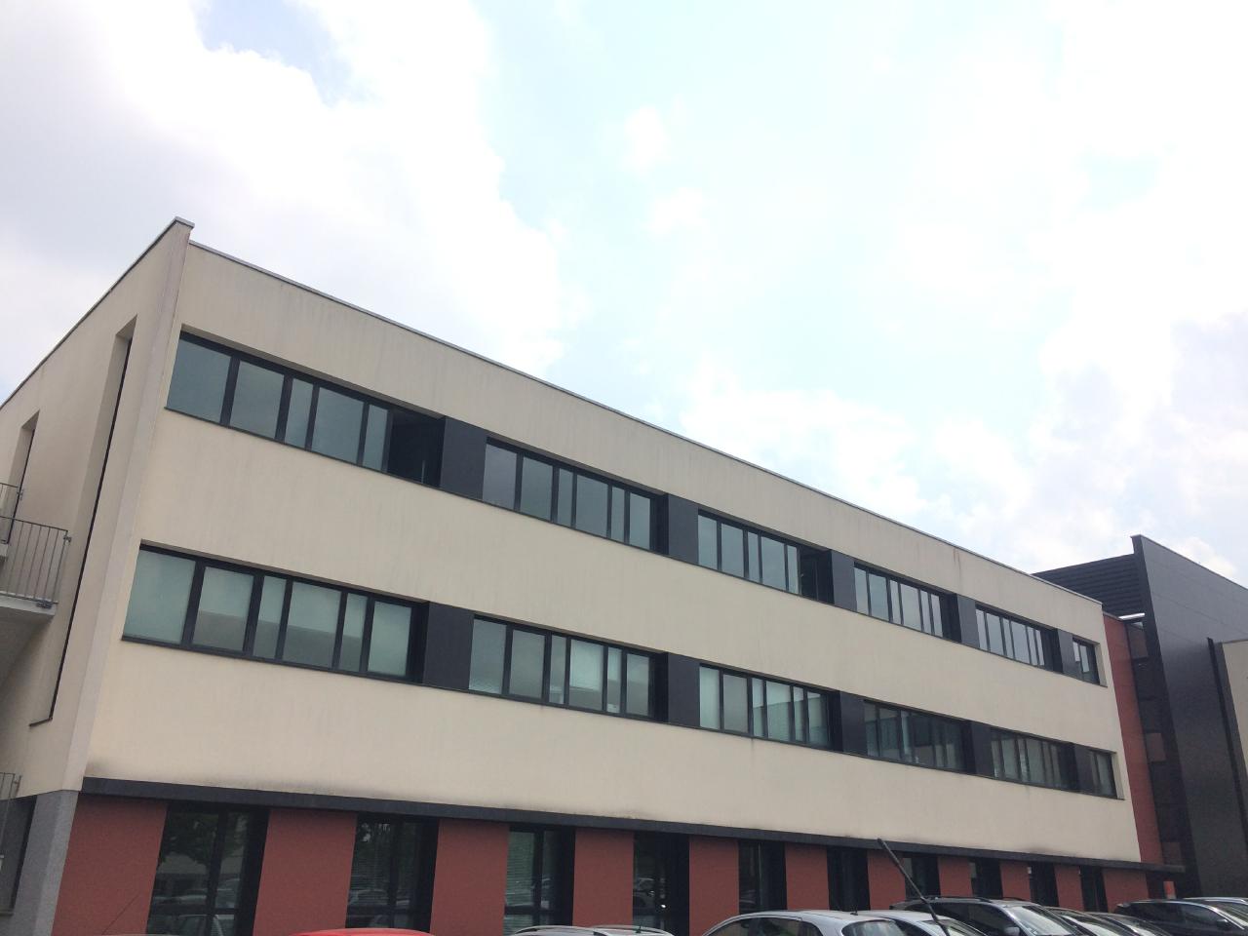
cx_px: 624
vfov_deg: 48.2
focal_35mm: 29
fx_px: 1046
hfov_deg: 61.7
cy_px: 468
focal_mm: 4.15
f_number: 2.2
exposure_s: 1/2283
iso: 32
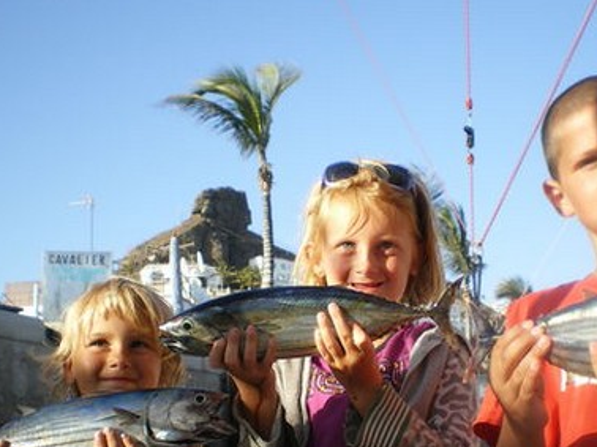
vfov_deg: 24.2
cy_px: 310
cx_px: 363
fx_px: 1034
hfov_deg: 32.1
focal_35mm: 60
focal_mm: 6.3
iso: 50
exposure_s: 1/200
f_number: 4.6
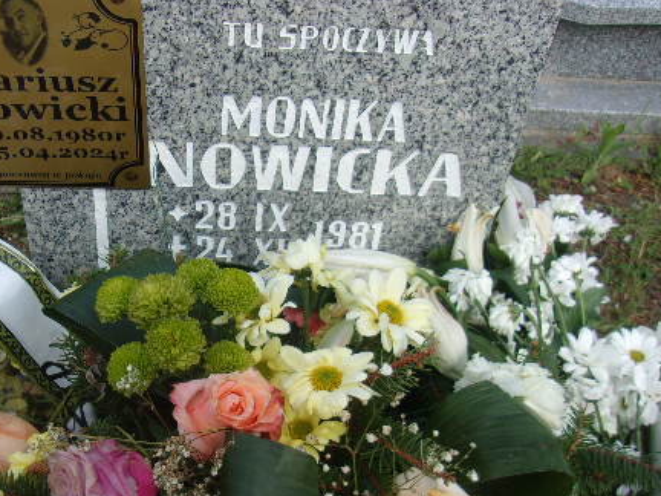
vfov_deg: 35.7
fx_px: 764
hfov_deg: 46.1
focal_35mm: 40
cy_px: 317
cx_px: 220
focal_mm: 4.9
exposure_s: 1/300
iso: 80
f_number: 3
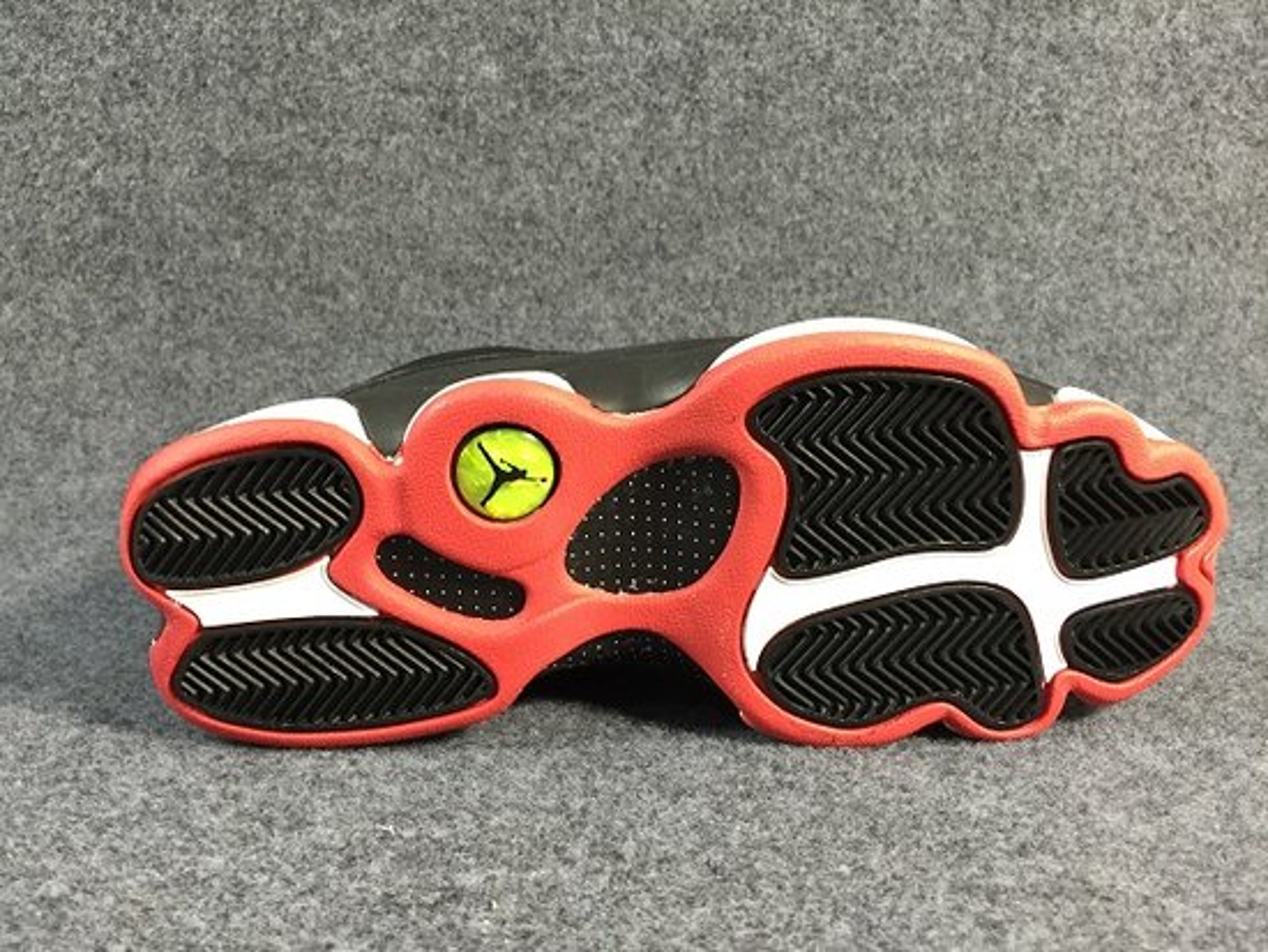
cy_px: 476
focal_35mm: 29
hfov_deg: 61.6
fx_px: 1063
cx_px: 634
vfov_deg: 48.3
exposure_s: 1/33
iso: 125
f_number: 2.2
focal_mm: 4.15
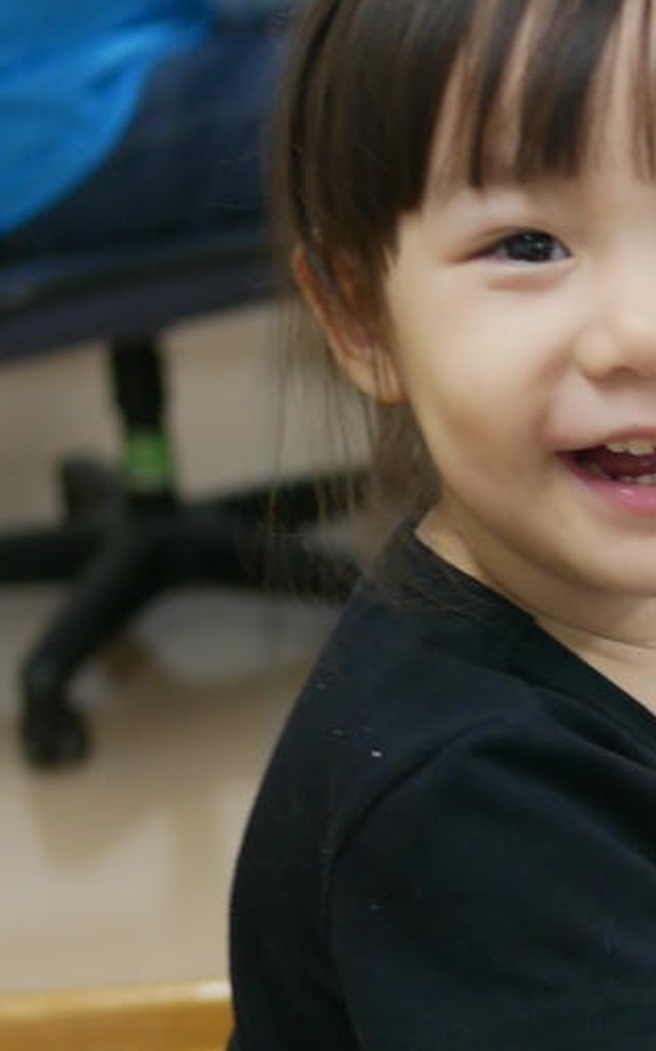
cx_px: 903
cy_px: 908
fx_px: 3835
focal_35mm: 134
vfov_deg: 15.4
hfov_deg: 9.6
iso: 200
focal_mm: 20
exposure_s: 1/60
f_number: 1.7
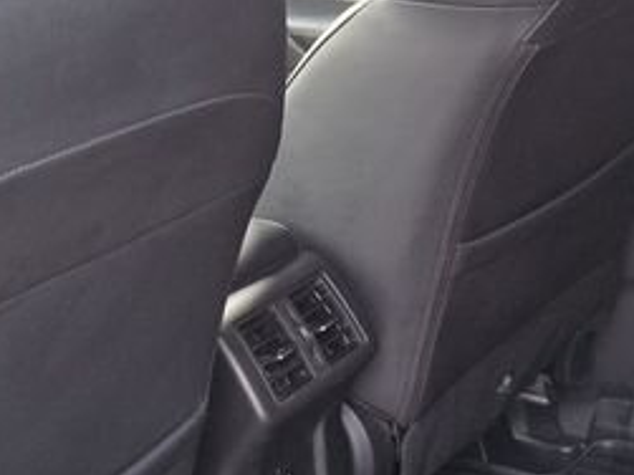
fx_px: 1721
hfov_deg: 20.7
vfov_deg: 15.7
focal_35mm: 94
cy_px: 280
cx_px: 495
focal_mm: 5.4
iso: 200
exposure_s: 1/100
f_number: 1.8
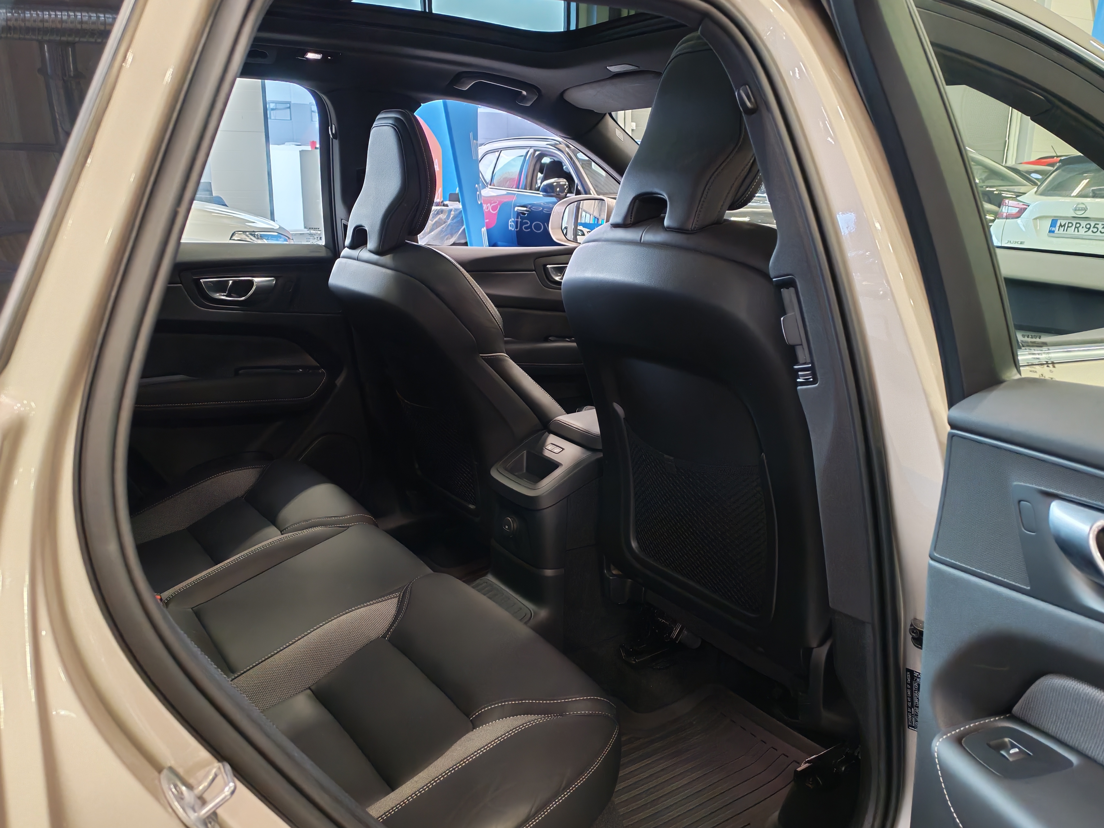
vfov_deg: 46.8
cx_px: 552
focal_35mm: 30
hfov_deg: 60.0
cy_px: 414
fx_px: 957
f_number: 1.9
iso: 762
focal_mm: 6.12
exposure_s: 1/100
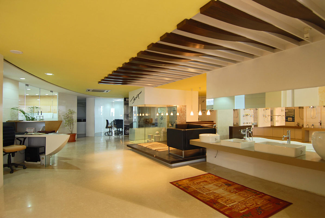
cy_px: 109
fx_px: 163
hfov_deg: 89.9
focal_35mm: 18
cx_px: 162
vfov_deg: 67.5
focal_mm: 12
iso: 125
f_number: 5.6
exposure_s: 1/6
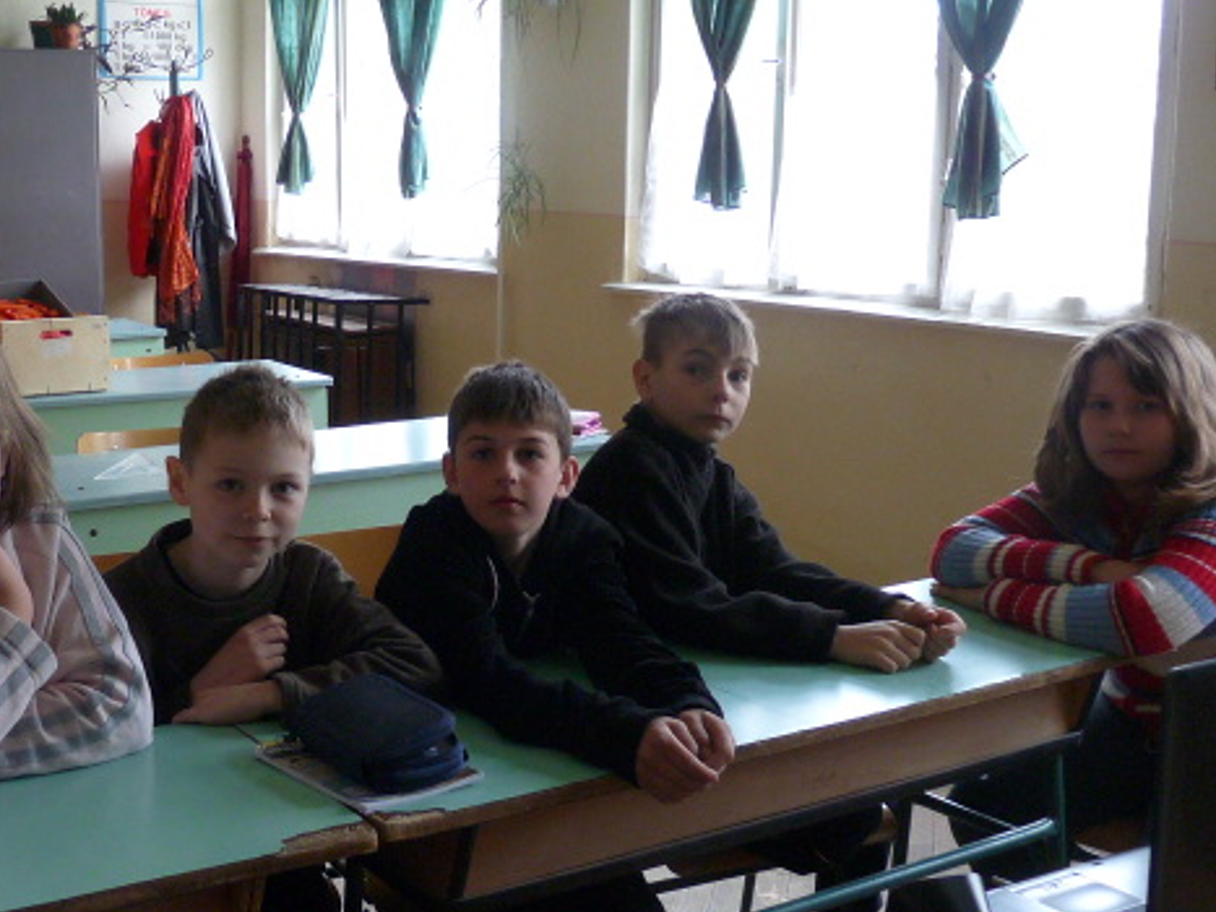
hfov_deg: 39.3
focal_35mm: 48
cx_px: 422
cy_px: 430
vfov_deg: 30.2
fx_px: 1686
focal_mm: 4.8
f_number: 2.8
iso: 250
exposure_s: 1/30
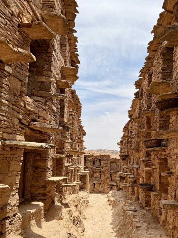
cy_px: 147
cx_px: 105
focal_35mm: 30
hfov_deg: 46.6
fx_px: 206
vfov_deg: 59.3
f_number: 1.78
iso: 80
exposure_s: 1/6173
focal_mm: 6.76
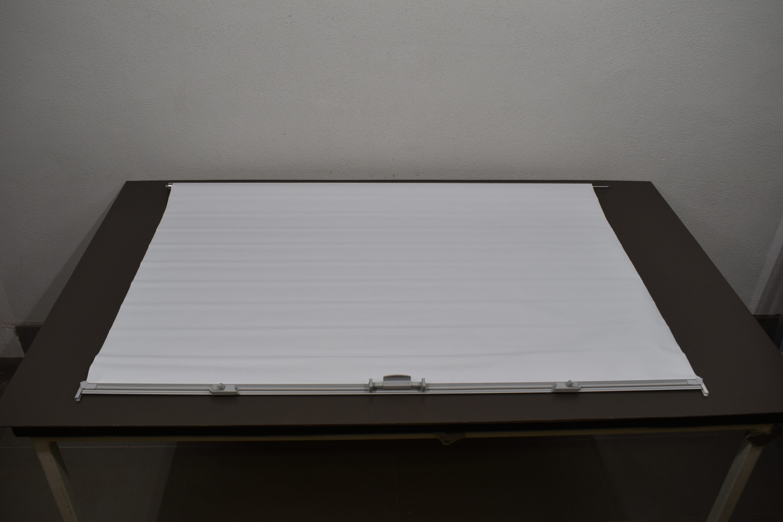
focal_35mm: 32
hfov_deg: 59.5
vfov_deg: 41.7
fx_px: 685
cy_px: 261
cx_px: 392
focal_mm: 21
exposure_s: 1/125
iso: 220
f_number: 5.6
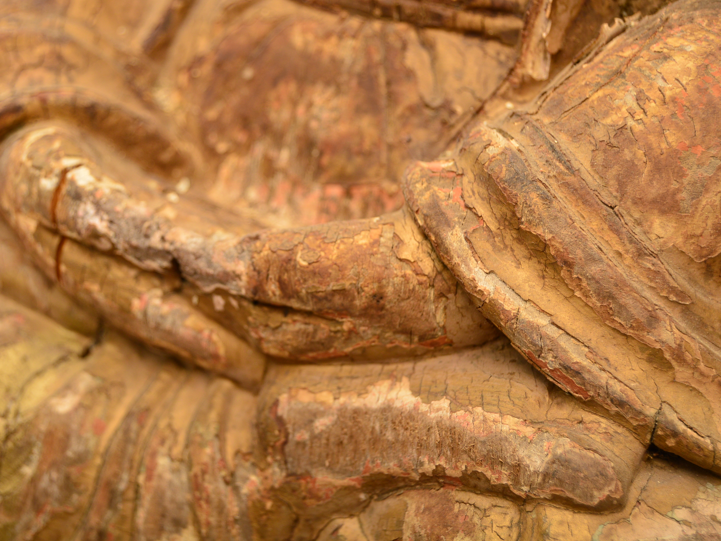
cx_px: 300
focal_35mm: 82
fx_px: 1708
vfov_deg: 18.0
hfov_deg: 23.8
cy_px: 268
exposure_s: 1/200
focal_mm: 48
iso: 200
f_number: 5.3
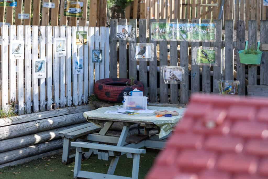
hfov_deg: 24.2
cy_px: 90
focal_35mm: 84
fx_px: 625
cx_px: 134
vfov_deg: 16.3
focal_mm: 56
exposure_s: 1/250
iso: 125
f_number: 3.6
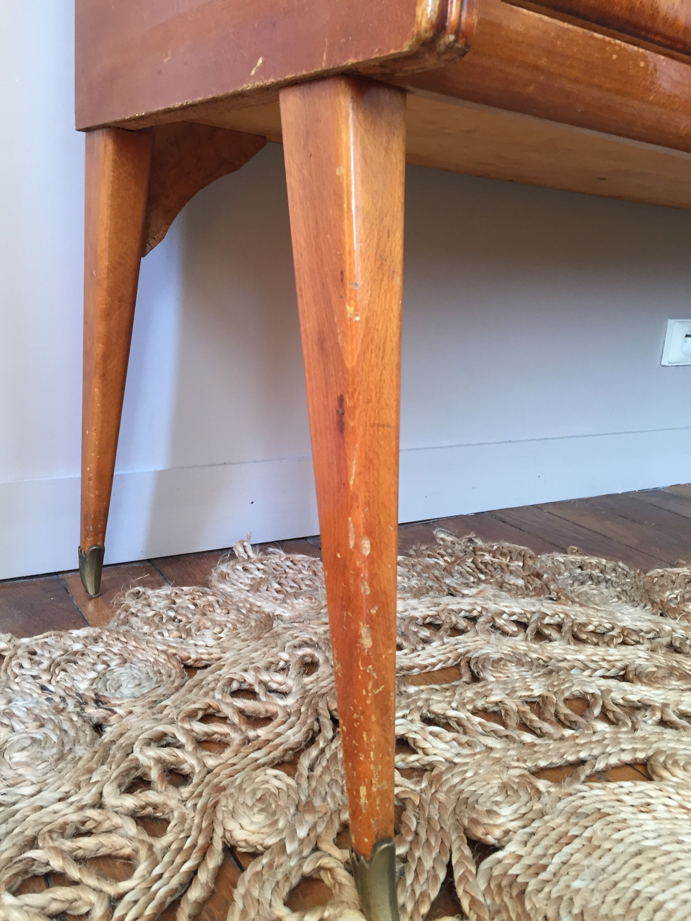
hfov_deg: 48.2
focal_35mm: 29
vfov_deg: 61.7
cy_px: 460
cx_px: 346
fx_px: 772
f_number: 2.2
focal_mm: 4.15
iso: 125
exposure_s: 1/33
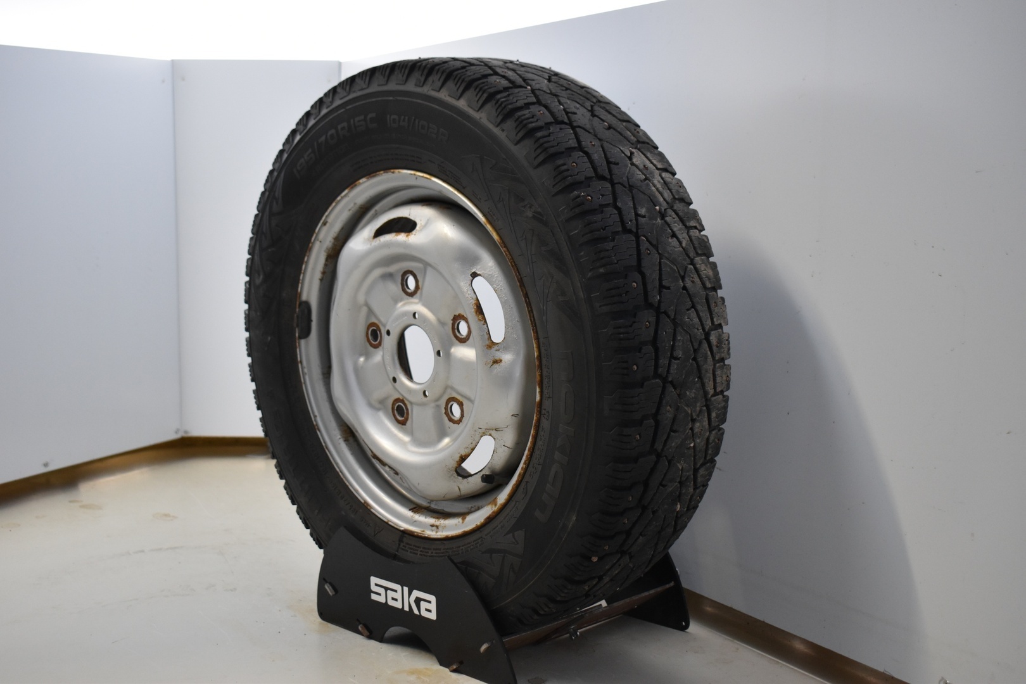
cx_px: 513
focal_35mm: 46
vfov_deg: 28.9
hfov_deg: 42.3
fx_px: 1325
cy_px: 342
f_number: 4.2
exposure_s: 1/60
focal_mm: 31
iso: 1100
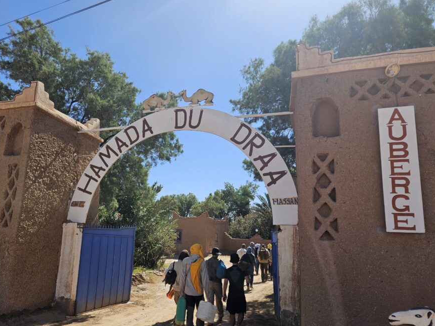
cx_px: 193
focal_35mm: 27
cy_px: 182
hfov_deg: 65.1
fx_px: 339
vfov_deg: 51.2
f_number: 1.8
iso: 25
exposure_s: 1/1951
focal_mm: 5.4
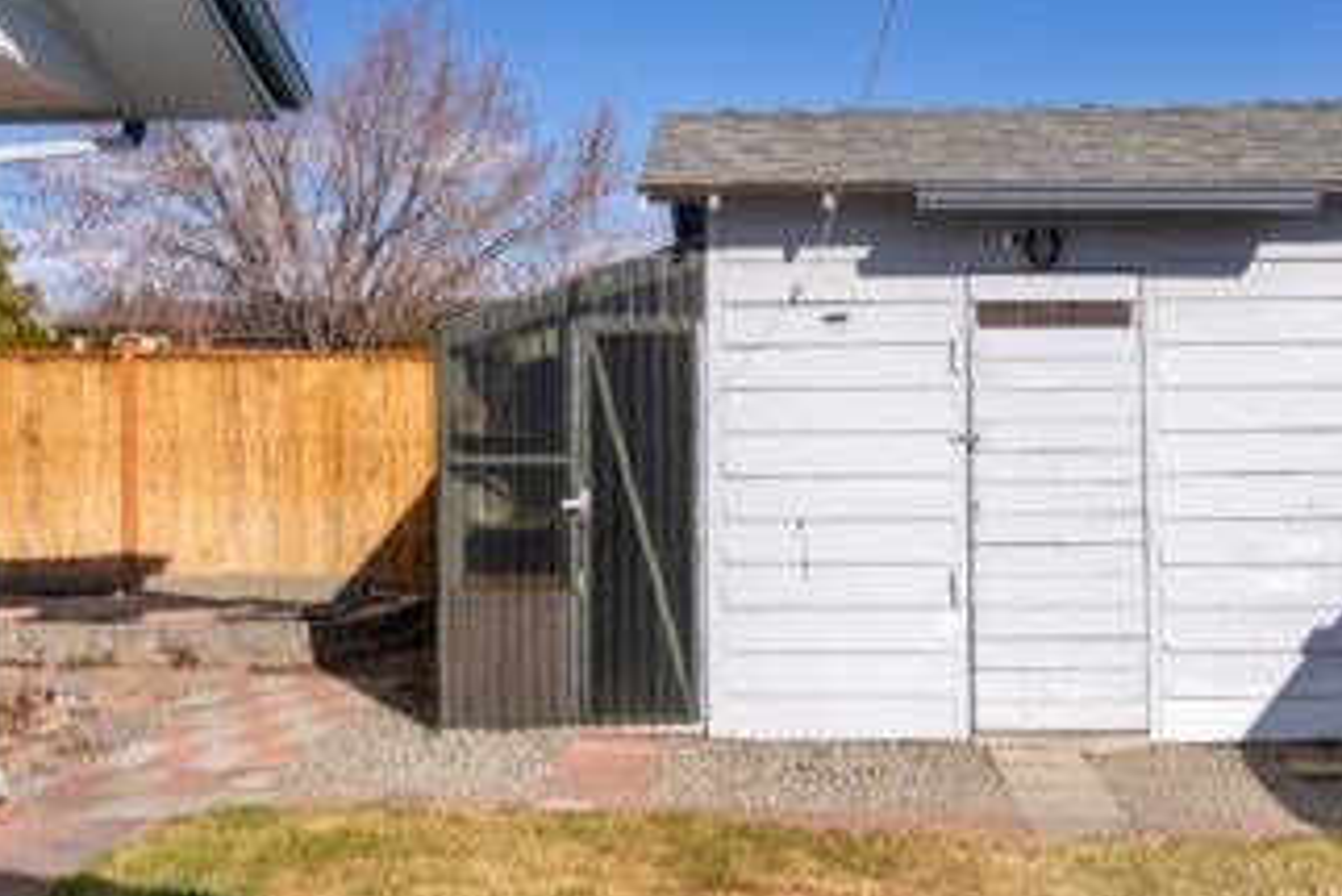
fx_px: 1347
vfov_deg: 36.7
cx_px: 746
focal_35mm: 36
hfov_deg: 52.8
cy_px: 385
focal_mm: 29.1
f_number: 5.6
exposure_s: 1/8000
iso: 100
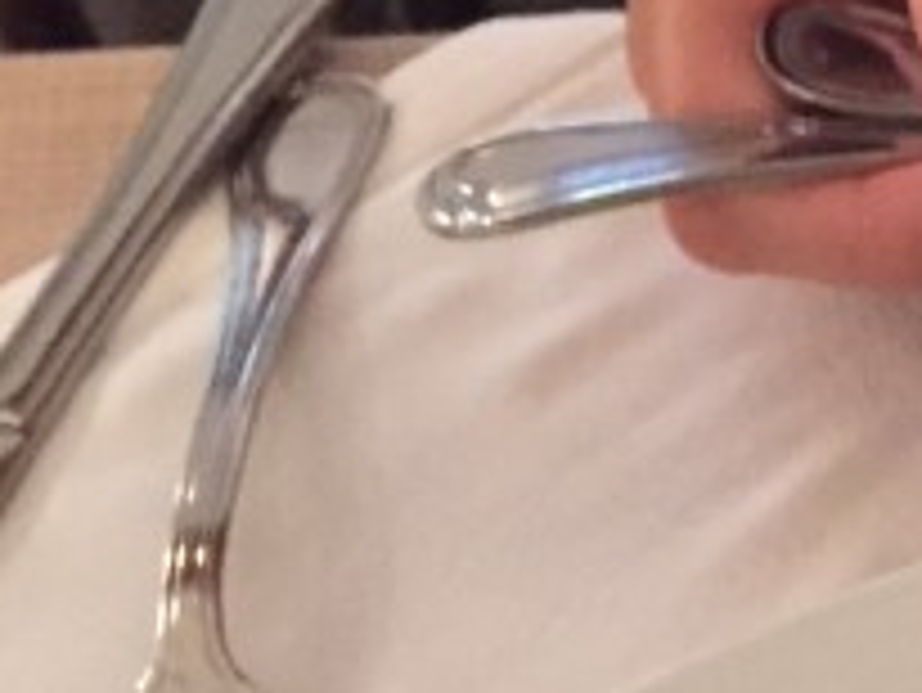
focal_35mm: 145
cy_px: 1143
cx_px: 1691
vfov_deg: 9.8
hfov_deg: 12.4
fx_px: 3864
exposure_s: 1/15
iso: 320
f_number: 2.2
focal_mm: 4.15
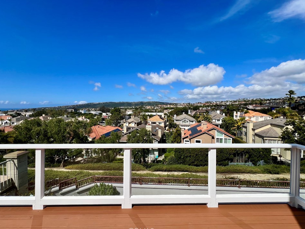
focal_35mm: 14
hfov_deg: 102.1
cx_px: 149
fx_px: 123
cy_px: 112
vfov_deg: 85.7
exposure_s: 1/3040
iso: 32
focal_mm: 1.57
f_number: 1.8
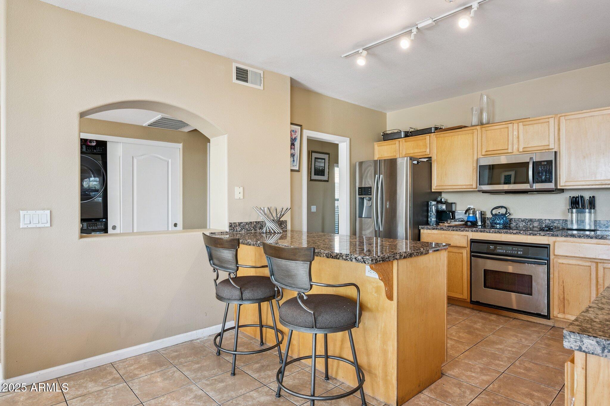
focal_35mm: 20
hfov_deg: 82.6
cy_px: 203
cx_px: 305
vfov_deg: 60.7
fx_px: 347
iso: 320
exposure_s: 1/15
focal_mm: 20.5
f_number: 8
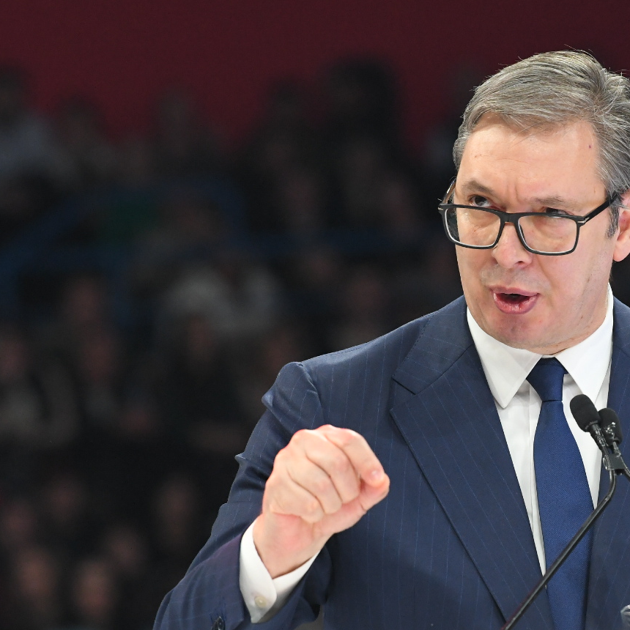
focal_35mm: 320
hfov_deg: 5.5
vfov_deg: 5.5
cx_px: 521
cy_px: 376
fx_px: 6589
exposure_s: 1/800
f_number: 5
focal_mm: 200
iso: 3200
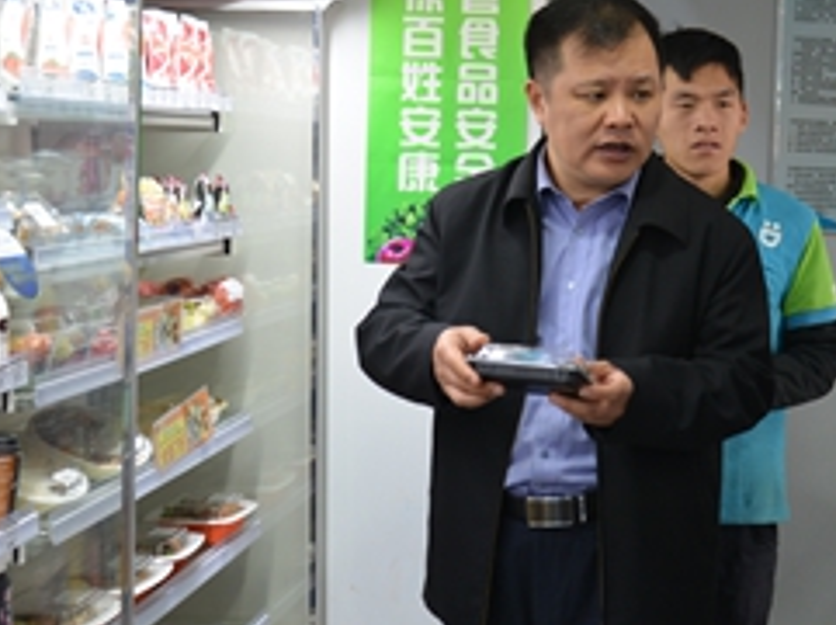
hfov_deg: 28.1
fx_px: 1640
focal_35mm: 68
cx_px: 638
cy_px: 188
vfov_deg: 21.4
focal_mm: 34
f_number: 4
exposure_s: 1/60
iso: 640
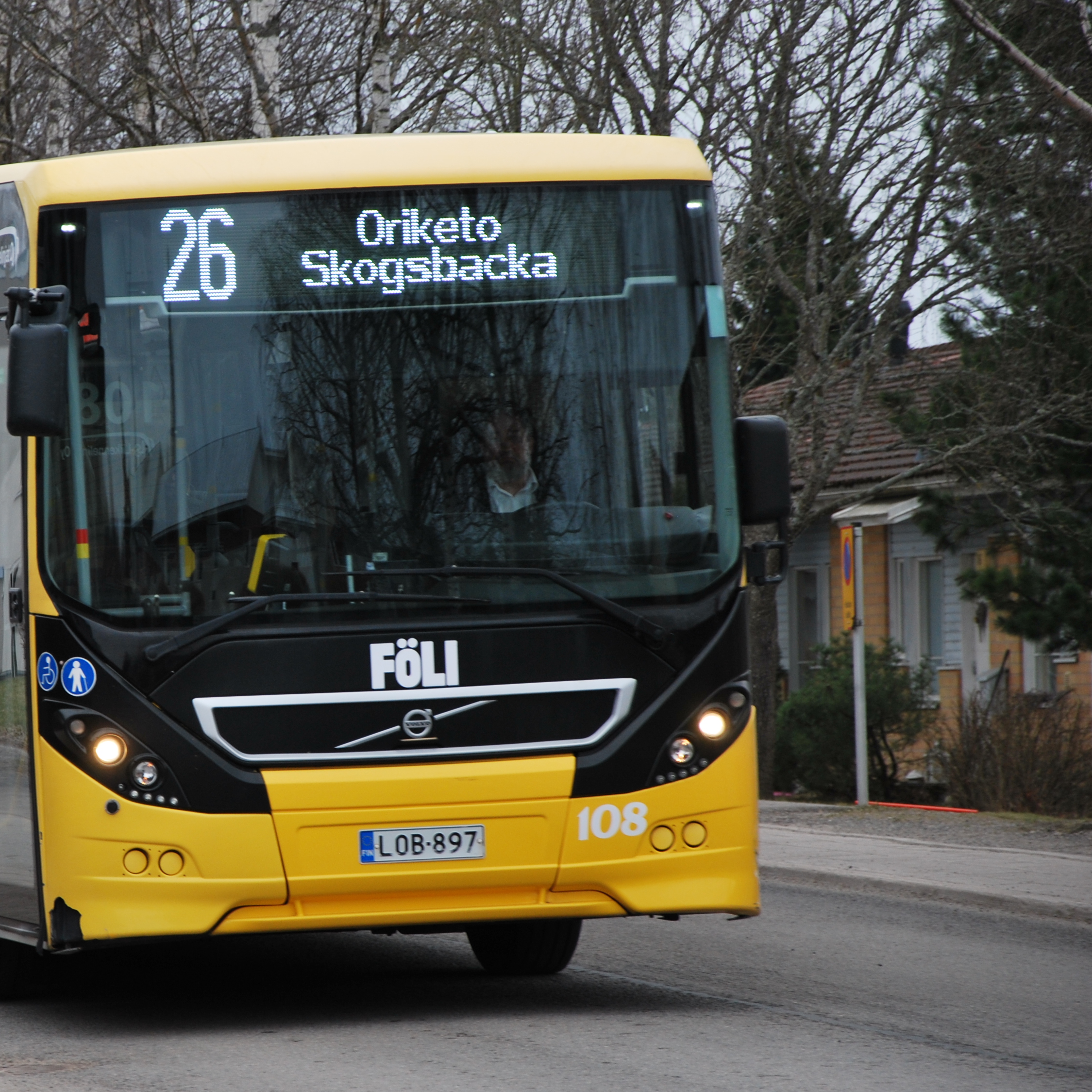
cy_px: 573
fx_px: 8235
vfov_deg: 7.6
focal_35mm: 231
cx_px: 165
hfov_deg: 7.6
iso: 200
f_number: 5.6
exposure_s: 1/125
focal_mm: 105
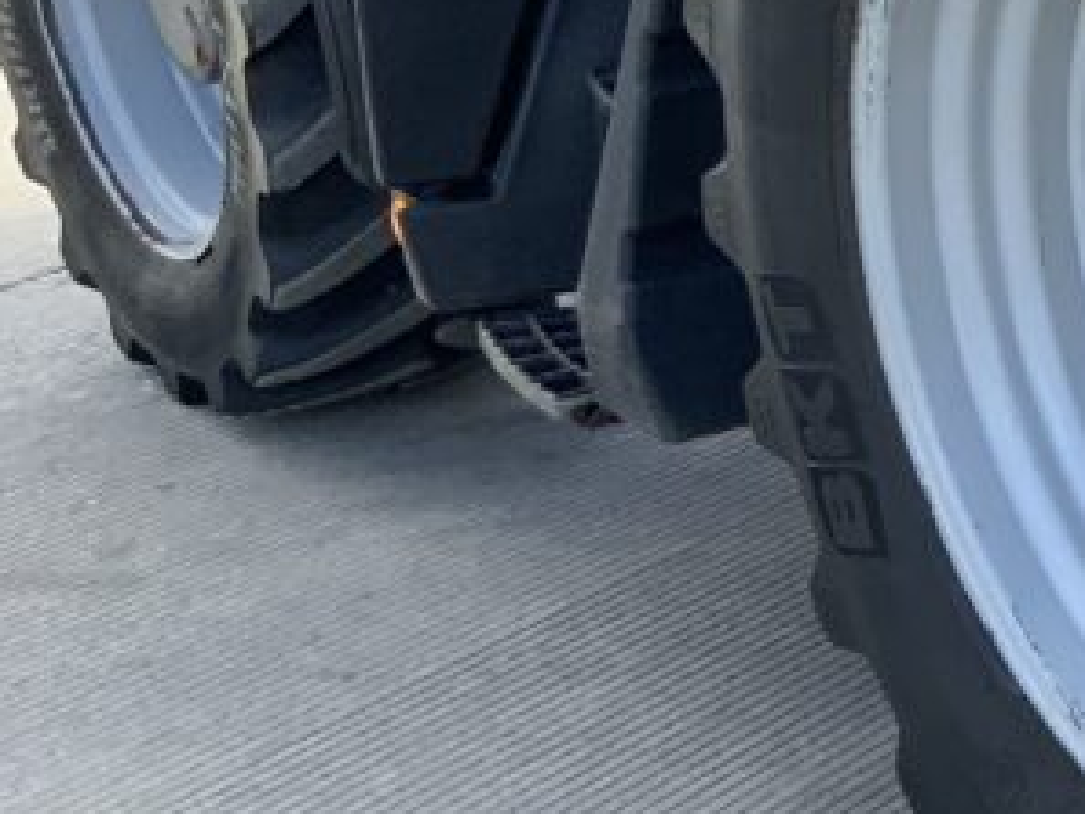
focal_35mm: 100
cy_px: 266
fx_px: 3136
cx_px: 1856
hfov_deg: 16.8
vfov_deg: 14.8
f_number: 1.8
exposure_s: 1/307
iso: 16
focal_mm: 3
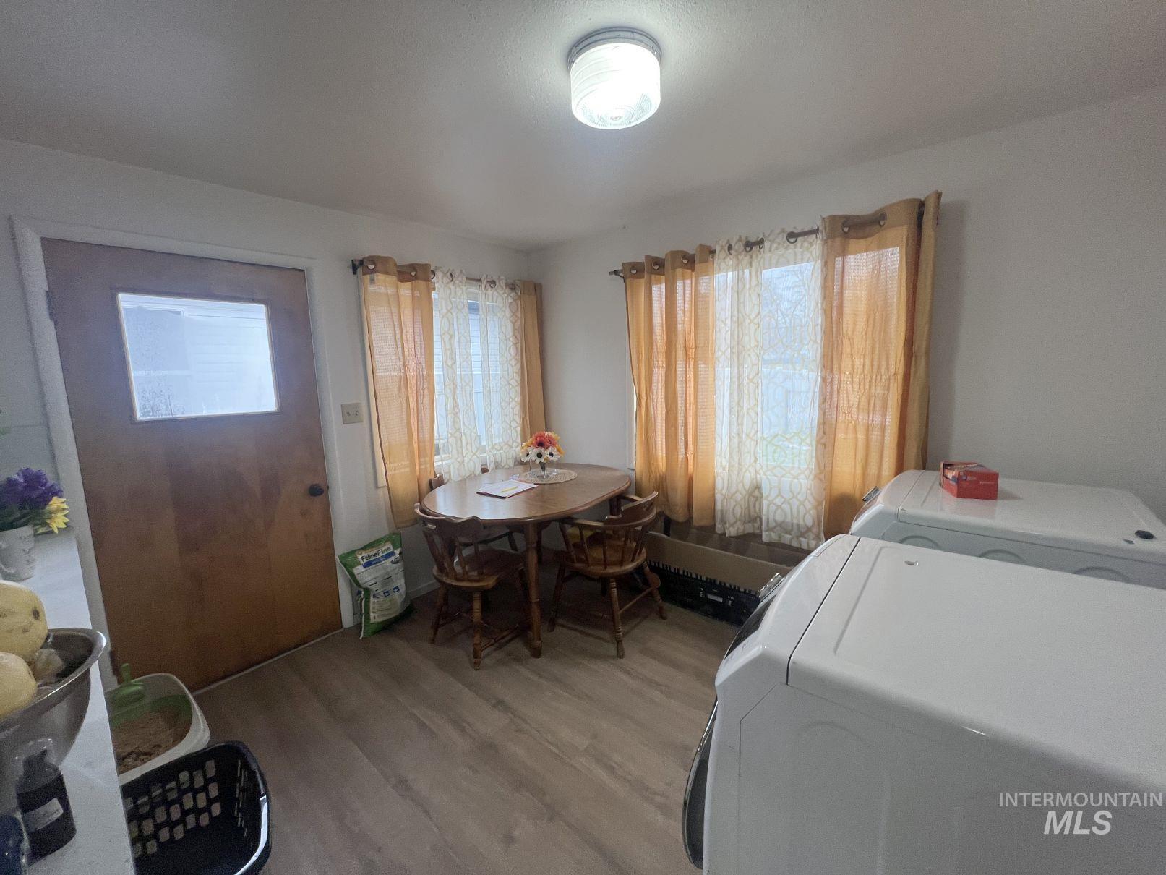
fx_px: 438
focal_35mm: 13
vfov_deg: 89.9
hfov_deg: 106.2
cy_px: 438
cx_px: 583
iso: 100
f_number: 1.8
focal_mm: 1.57
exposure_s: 1/120
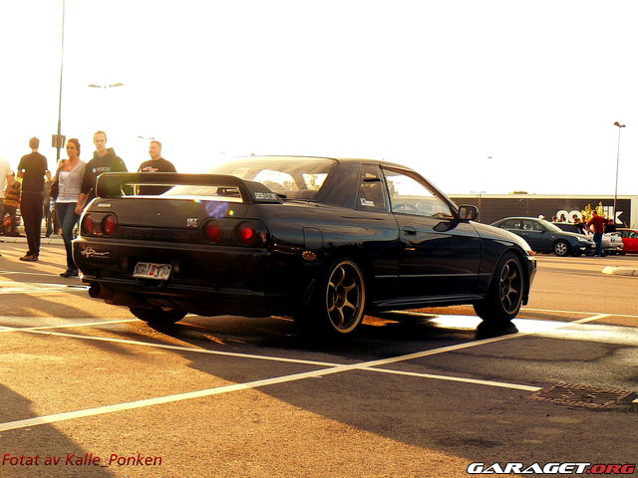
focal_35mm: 61
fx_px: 1124
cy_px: 239
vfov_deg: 24.0
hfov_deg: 31.7
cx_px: 319
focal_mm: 8.3
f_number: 4
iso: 80
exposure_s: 1/160
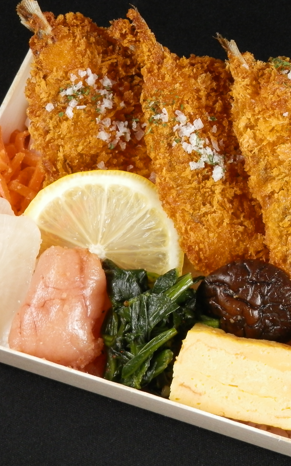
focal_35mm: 138
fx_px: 1751
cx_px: 210
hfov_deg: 9.5
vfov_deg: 15.1
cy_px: 232
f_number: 4.9
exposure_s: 1/8
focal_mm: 17.3
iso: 200
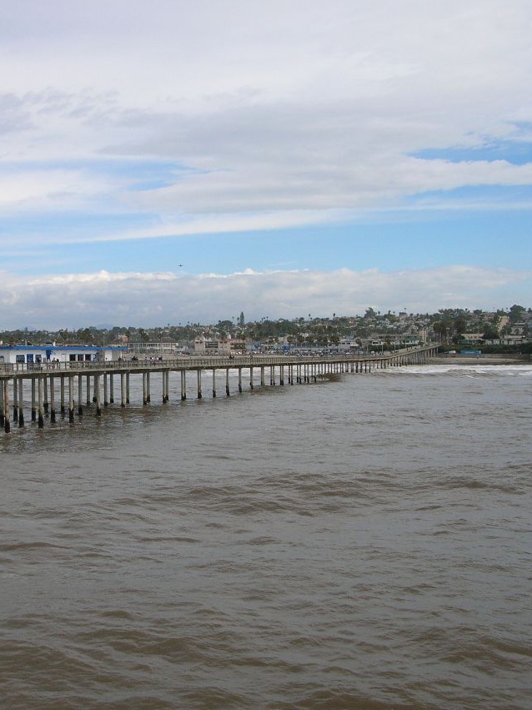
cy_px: 356
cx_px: 141
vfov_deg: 40.4
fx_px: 963
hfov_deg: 30.4
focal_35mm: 47
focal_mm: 5.8
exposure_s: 1/416
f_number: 5.6
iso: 50
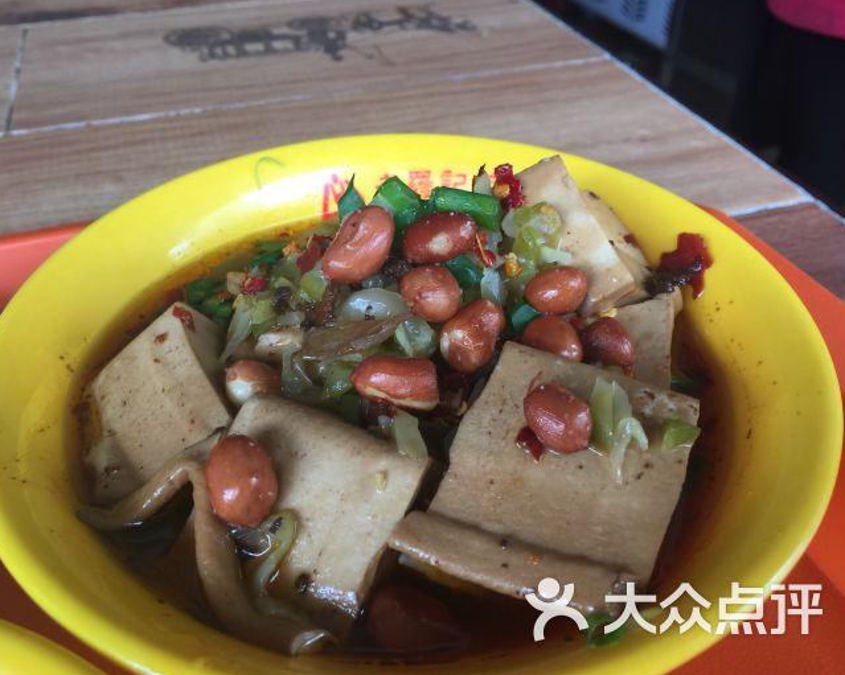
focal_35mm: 31
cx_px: 394
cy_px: 331
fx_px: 775
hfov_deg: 57.1
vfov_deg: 47.1
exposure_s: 1/33
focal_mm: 4.15
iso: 32
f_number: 2.2
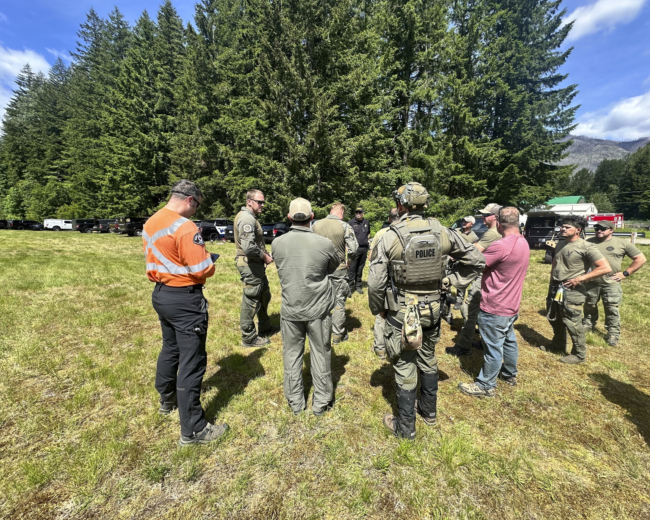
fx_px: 289
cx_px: 347
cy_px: 255
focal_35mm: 15
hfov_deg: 96.7
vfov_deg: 84.0
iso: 40
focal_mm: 2.22
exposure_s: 1/882
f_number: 2.2
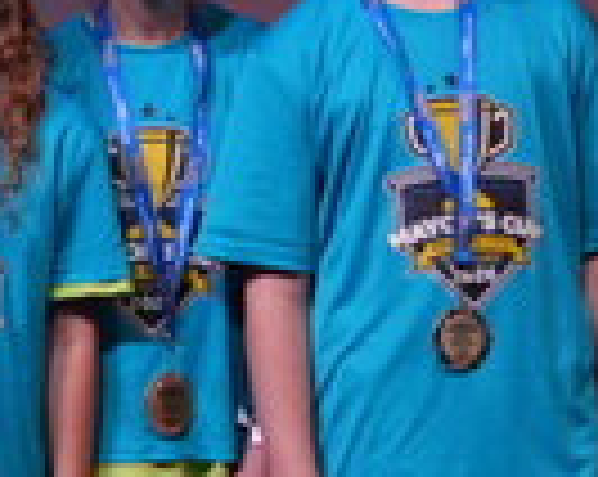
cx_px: -764
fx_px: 6397
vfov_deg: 4.3
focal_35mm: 362
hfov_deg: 5.2
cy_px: 194
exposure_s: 1/50
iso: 100
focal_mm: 50
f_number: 2
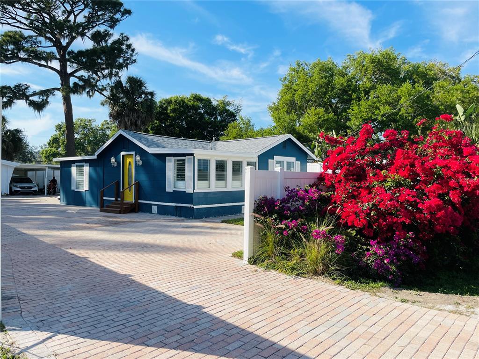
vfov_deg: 53.1
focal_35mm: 26
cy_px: 180
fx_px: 360
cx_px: 240
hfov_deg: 67.3
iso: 32
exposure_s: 1/2959
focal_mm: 4.2
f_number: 1.6
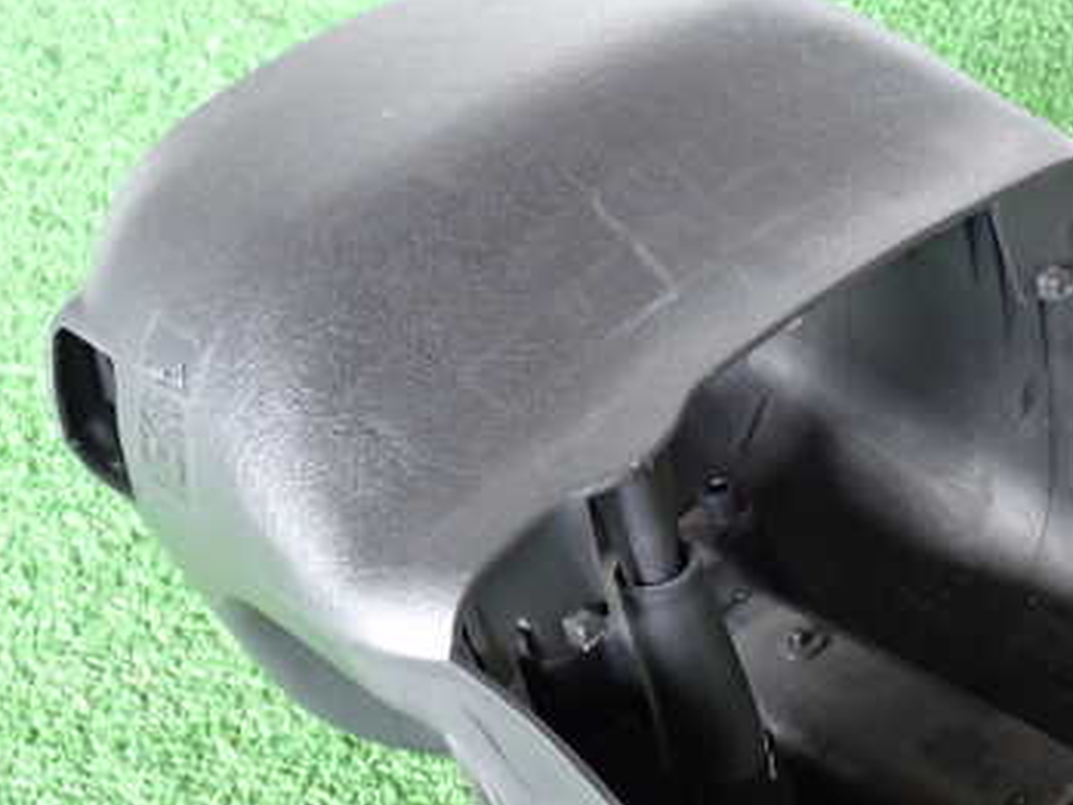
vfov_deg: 23.6
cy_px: 515
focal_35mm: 62
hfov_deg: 30.9
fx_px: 1922
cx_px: 740
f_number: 2.5
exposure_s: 1/40
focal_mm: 6.37
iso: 500
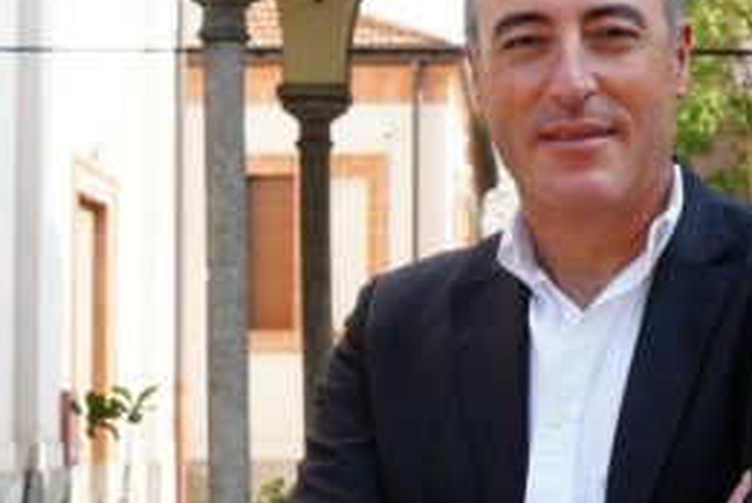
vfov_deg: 11.6
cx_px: 492
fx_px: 2468
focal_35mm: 118
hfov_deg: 17.3
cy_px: 304
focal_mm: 40
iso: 640
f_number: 9
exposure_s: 1/250
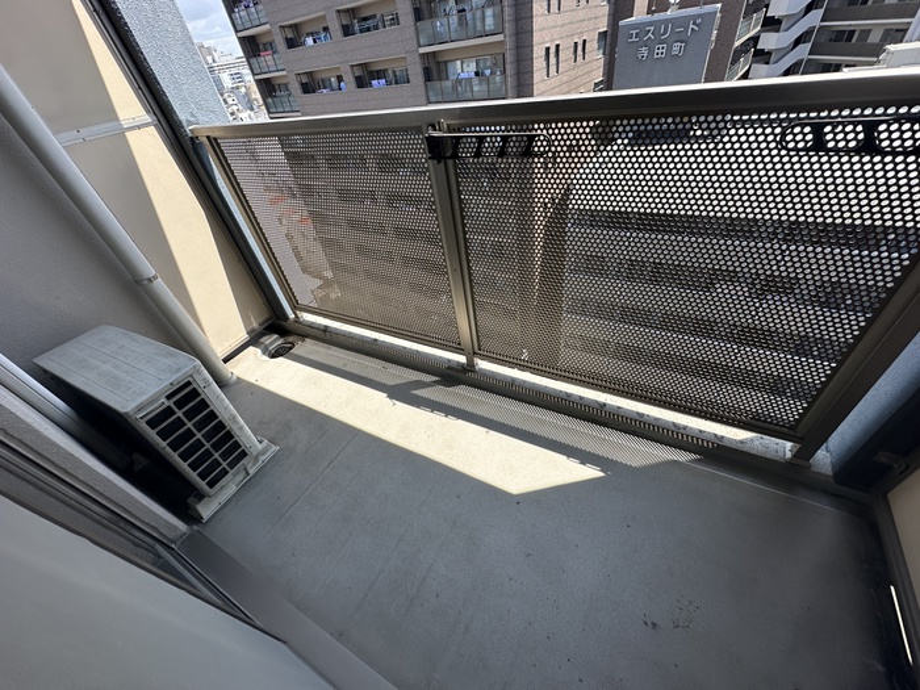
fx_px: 372
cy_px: 345
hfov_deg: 102.1
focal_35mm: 14
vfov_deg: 85.7
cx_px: 460
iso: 40
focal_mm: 2.22
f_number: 2.2
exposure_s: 1/703
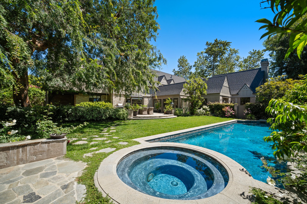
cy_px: 102
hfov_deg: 104.3
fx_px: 119
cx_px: 154
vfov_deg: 81.2
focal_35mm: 14
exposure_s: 1/500
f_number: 8
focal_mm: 14
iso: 320
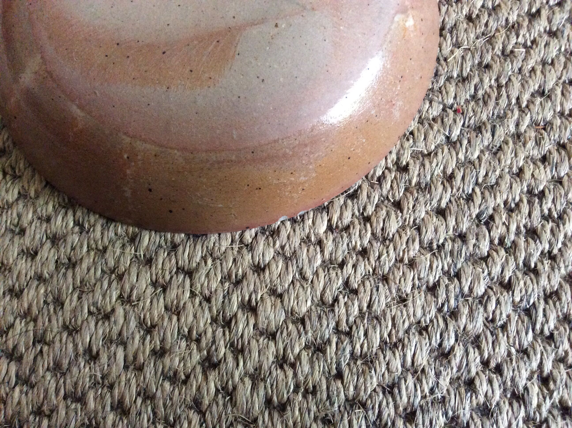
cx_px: 286
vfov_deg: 44.1
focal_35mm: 32
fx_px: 528
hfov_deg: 56.9
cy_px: 214
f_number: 2.4
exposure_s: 1/25
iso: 320
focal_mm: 3.3
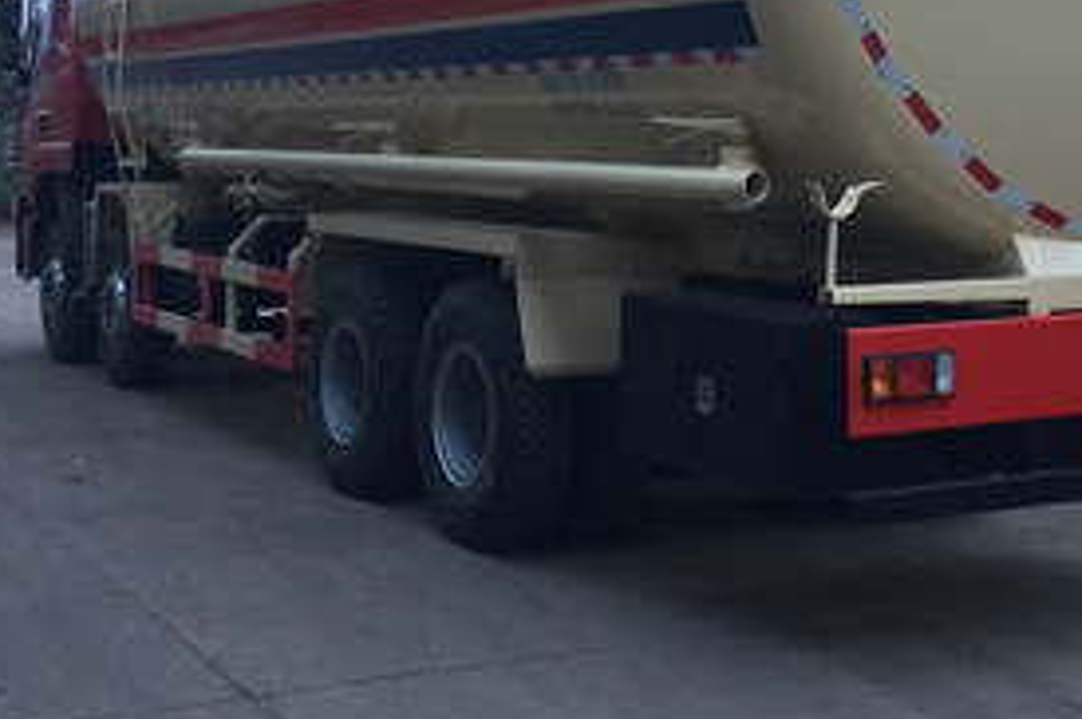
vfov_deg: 20.7
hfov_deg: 31.3
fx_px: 1921
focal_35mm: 64
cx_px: 681
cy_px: 49
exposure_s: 1/17
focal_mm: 4.15
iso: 50
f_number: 2.2
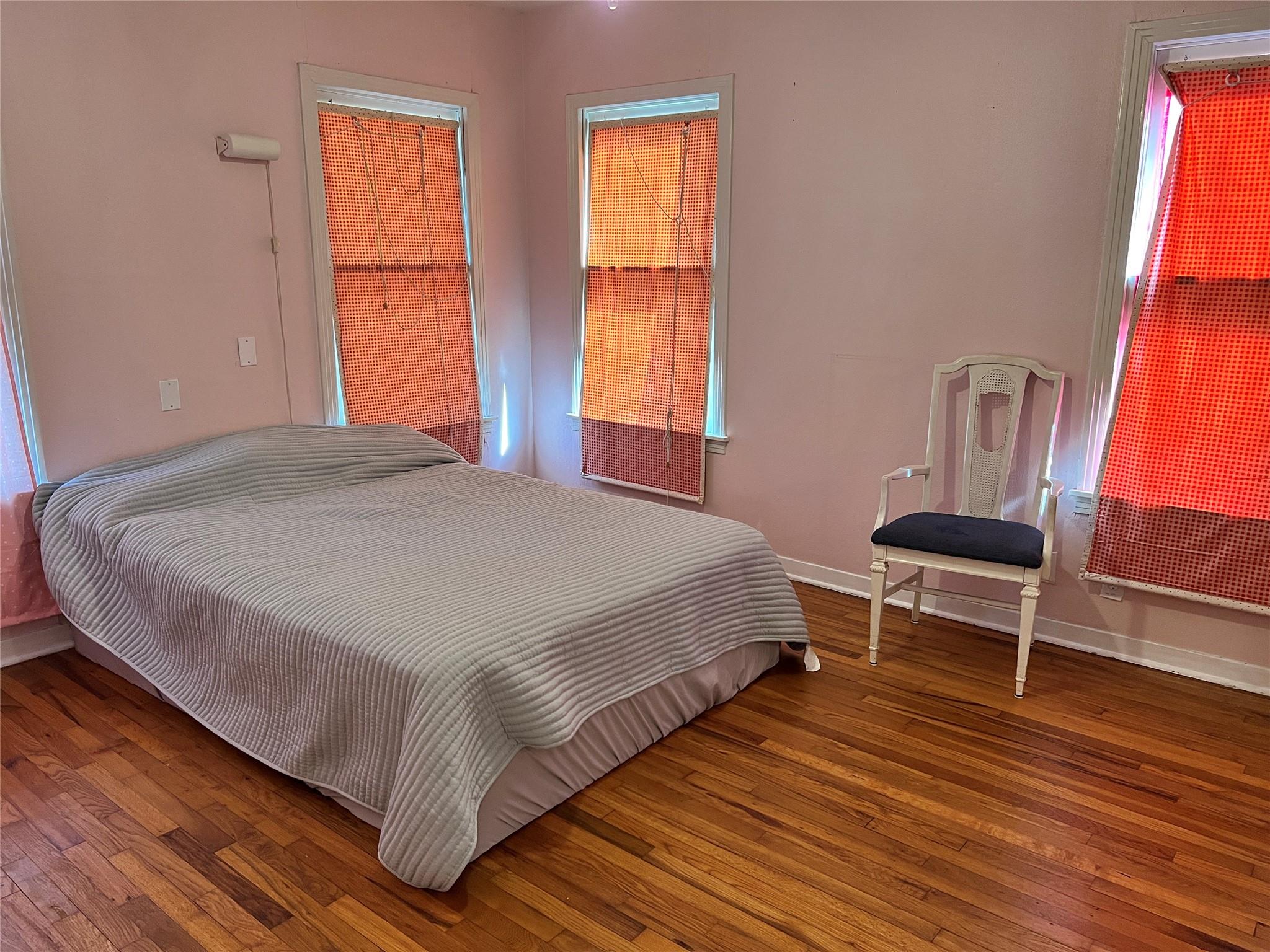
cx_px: 635
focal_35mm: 26
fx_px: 954
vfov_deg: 53.1
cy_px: 476
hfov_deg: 67.3
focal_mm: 5.7
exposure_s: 1/60
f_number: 1.5
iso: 200
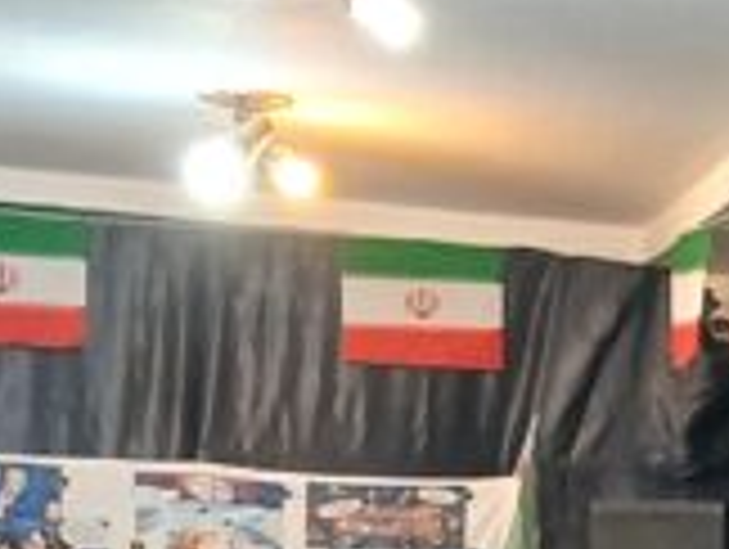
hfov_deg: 11.6
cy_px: 954
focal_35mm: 164
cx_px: 1053
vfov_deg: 8.7
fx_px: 3459
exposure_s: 1/33.3
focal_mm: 3.98
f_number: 1.8
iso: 250
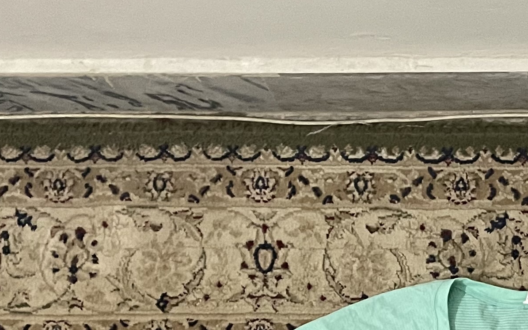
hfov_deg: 20.9
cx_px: 624
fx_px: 1338
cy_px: 663
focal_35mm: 93
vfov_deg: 12.4
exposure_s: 1/50
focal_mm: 4.2
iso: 500
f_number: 1.6
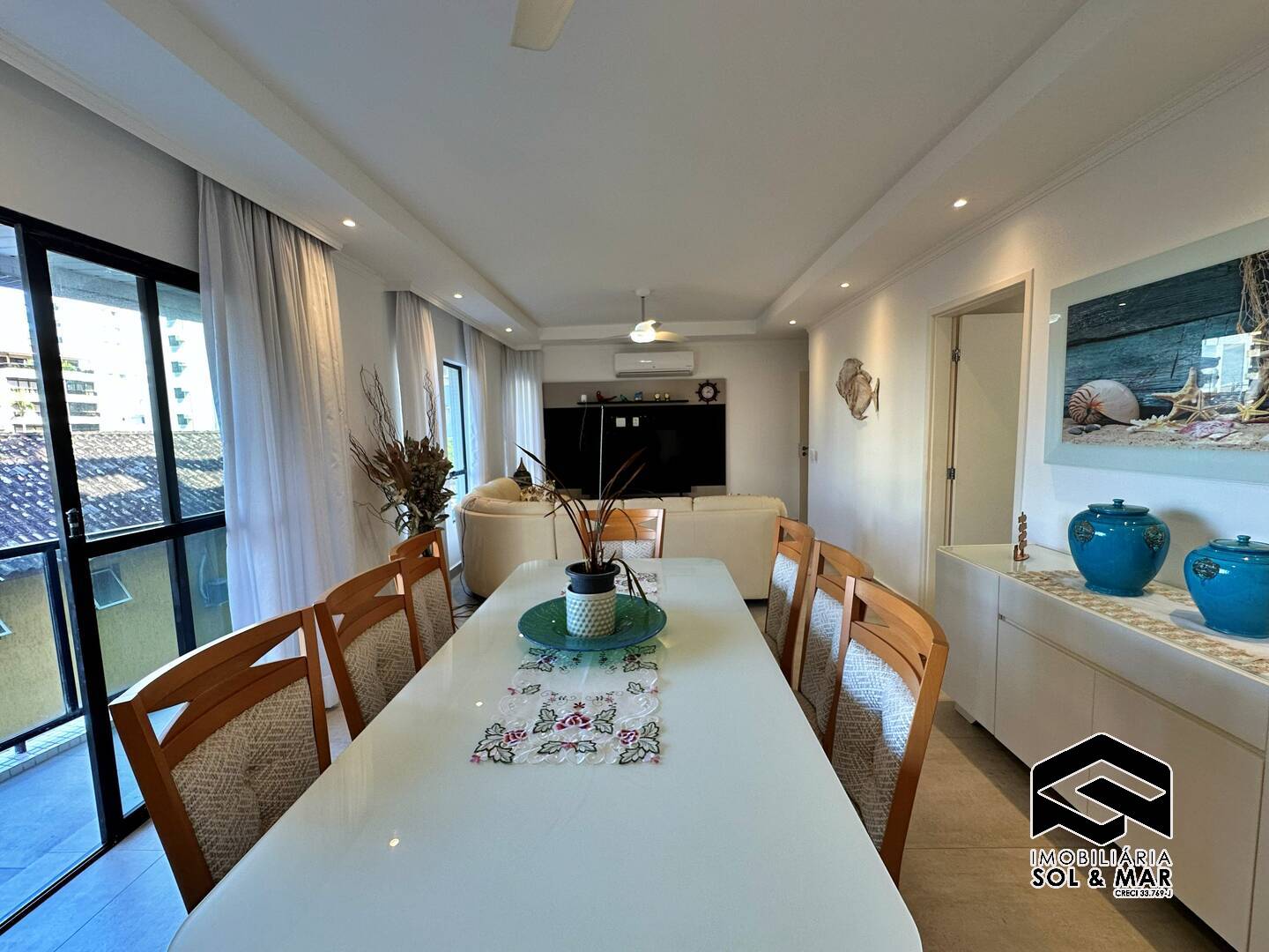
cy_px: 476
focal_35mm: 14
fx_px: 513
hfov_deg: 102.1
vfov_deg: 85.7
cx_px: 634
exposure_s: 1/120
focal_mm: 2.22
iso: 125
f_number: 2.2
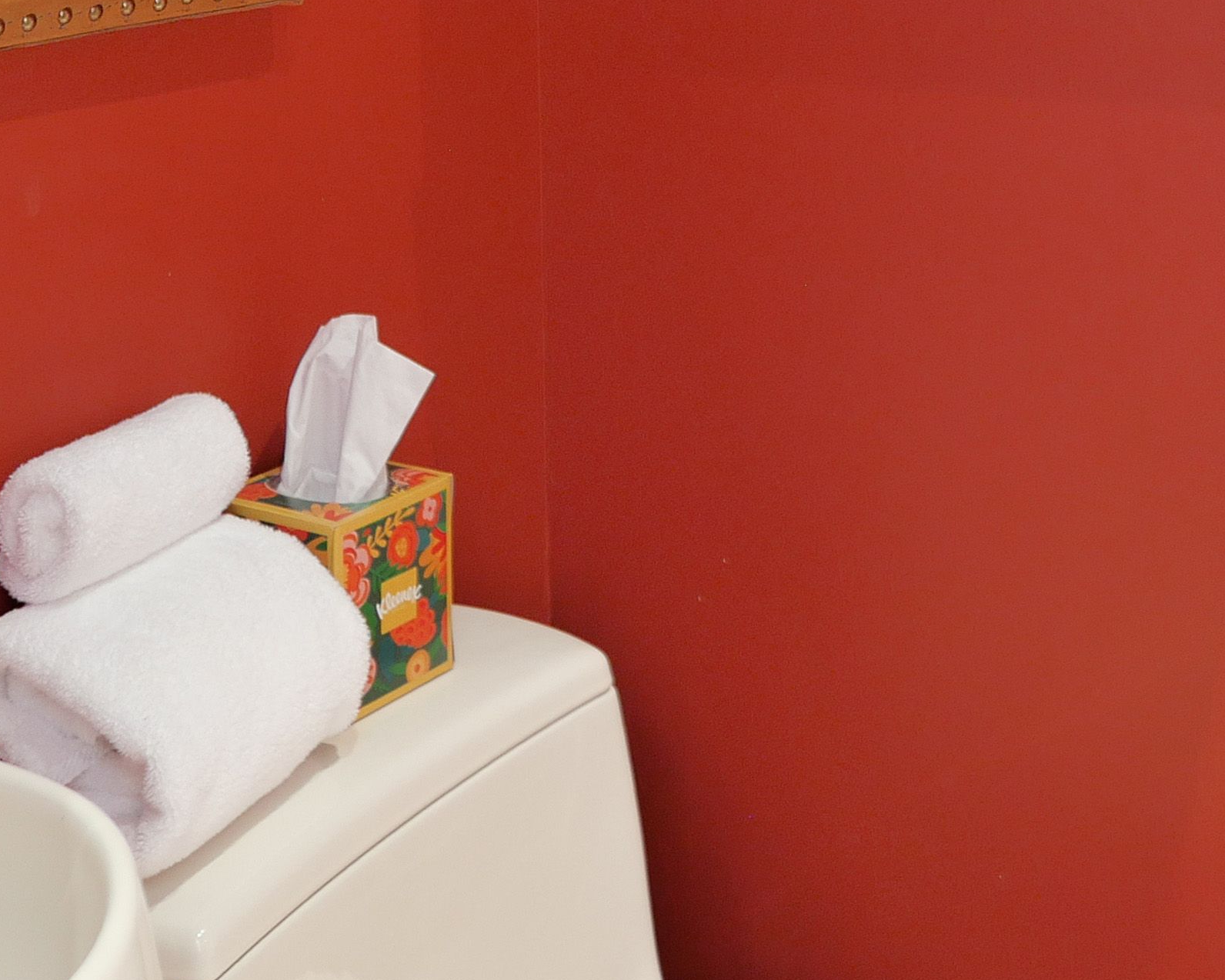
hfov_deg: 33.7
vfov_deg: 24.8
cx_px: 869
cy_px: -217
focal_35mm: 55
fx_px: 1994
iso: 800
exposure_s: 1/15
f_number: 1.7
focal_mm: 9
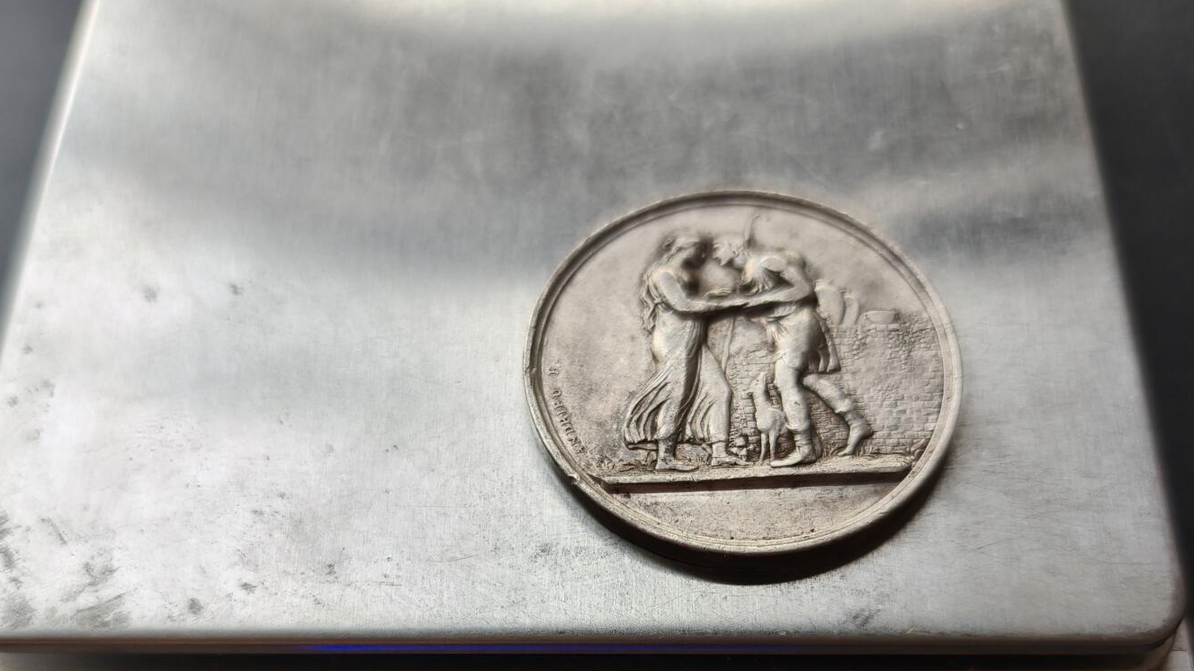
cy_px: 621
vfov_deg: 32.7
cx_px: 604
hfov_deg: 58.0
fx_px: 1076
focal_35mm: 34
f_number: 1.6
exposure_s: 1/200
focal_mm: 6.06
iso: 200
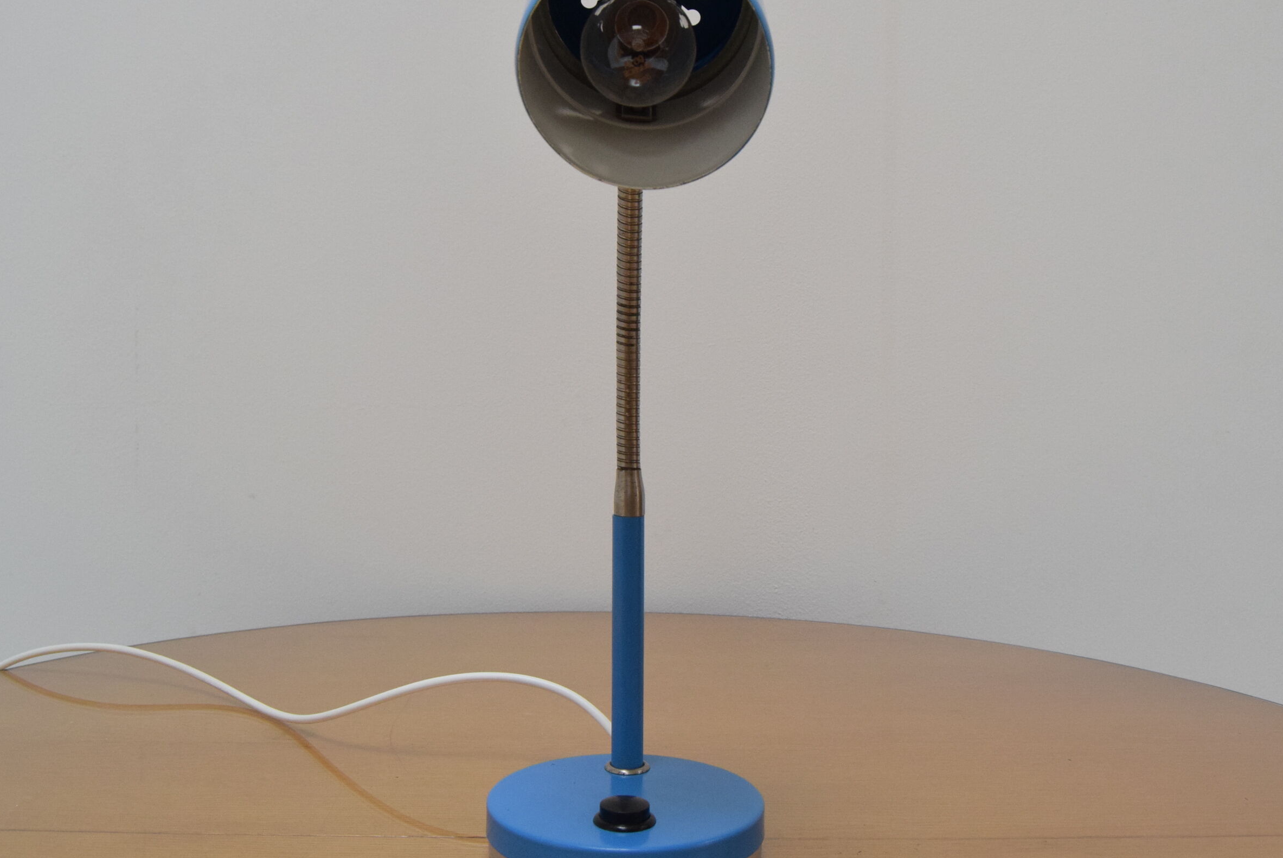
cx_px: 643
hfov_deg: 44.8
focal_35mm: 44
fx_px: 1556
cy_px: 355
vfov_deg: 30.7
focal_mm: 23
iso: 1600
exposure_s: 1/160
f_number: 6.3
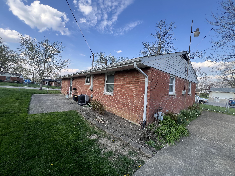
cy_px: 88
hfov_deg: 106.2
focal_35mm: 13
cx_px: 118
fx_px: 88
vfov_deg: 89.9
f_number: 1.8
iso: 32
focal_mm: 1.57
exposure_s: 1/533
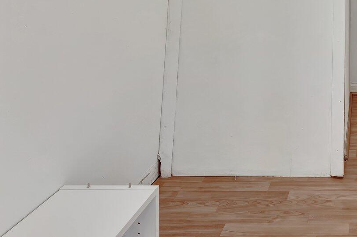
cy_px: -63
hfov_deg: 42.0
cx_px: 367
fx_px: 387
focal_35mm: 39
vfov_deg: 28.6
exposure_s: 1/2.5
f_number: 8
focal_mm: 15.4
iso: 400
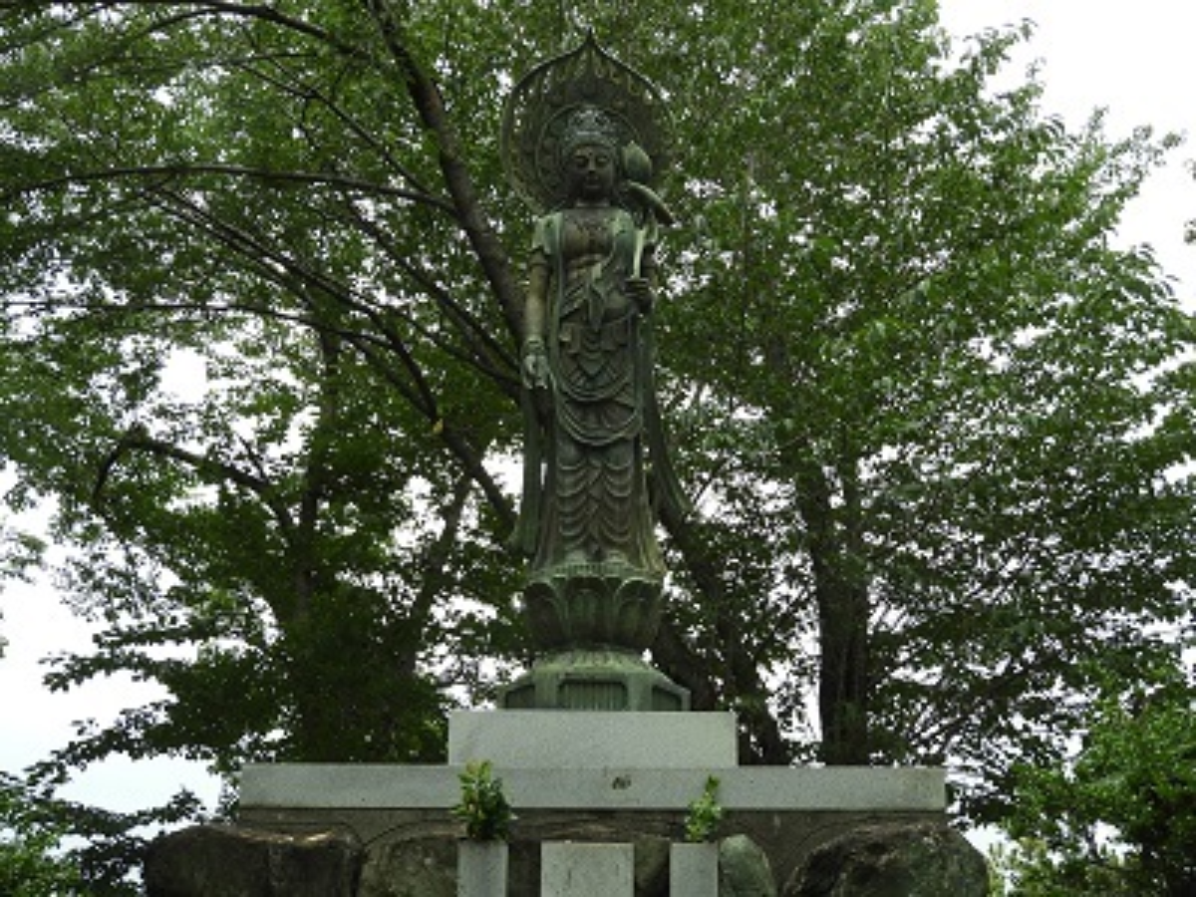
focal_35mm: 55
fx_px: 1900
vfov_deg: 26.6
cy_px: 448
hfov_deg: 34.9
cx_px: 598
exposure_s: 1/160
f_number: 4
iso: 100
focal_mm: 9.9
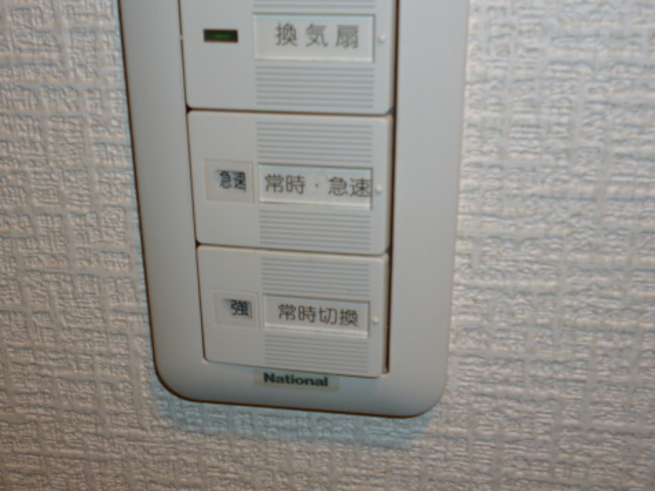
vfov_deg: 33.5
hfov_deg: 43.7
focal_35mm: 43
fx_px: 814
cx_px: 277
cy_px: 205
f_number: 3.3
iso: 100
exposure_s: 1/60
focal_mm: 5.7
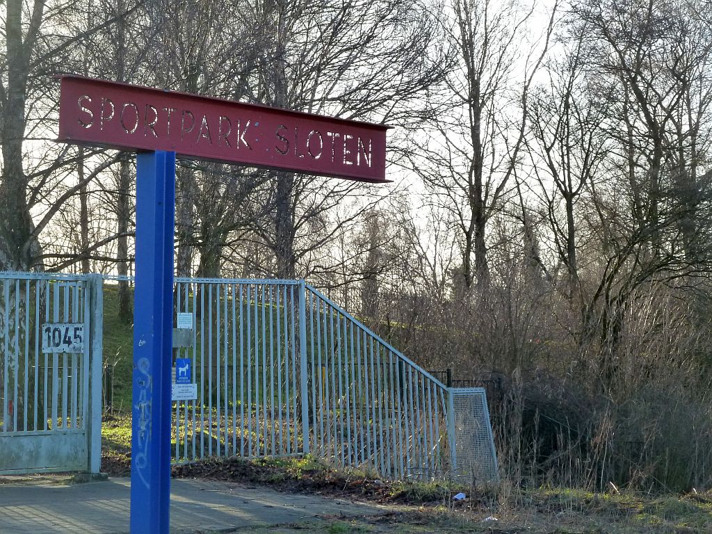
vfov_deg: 14.2
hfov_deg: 18.9
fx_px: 2139
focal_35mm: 104
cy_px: 267
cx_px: 356
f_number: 4.3
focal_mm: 17
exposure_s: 1/200
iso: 250
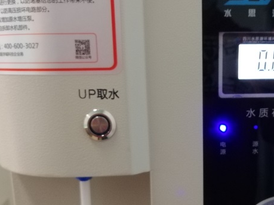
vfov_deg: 28.5
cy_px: 161
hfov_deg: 37.3
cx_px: 203
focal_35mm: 50
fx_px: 396
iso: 500
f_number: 2.2
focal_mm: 3.95
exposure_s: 1/25
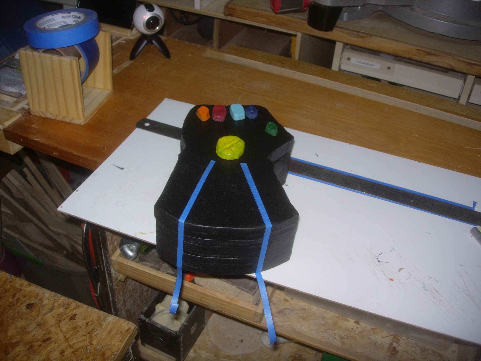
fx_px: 528
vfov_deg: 37.7
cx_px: 240
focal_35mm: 38
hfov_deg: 49.0
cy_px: 180
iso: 79
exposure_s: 1/64
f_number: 2.8
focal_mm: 7.8
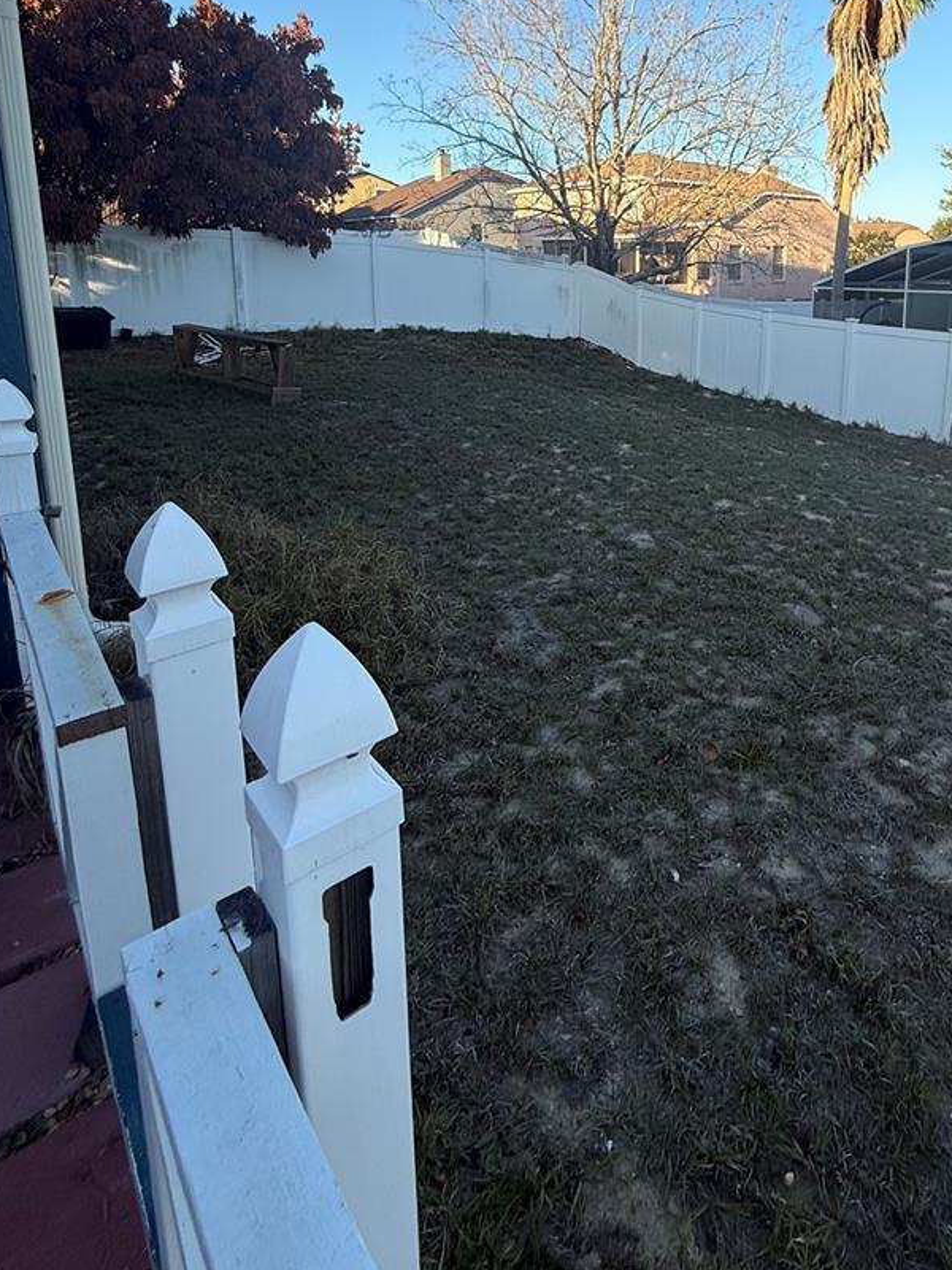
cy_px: 397
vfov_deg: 75.8
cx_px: 654
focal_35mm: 21
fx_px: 770
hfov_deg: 61.5
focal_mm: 2.22
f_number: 2.2
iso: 50
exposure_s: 1/726
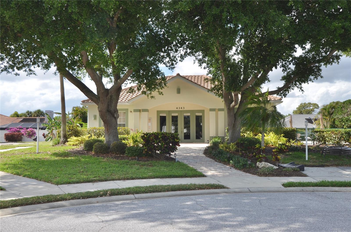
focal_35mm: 33
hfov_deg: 57.3
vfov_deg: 39.8
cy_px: 116
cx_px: 176
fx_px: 321
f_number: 8
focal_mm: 22
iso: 110
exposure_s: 1/250
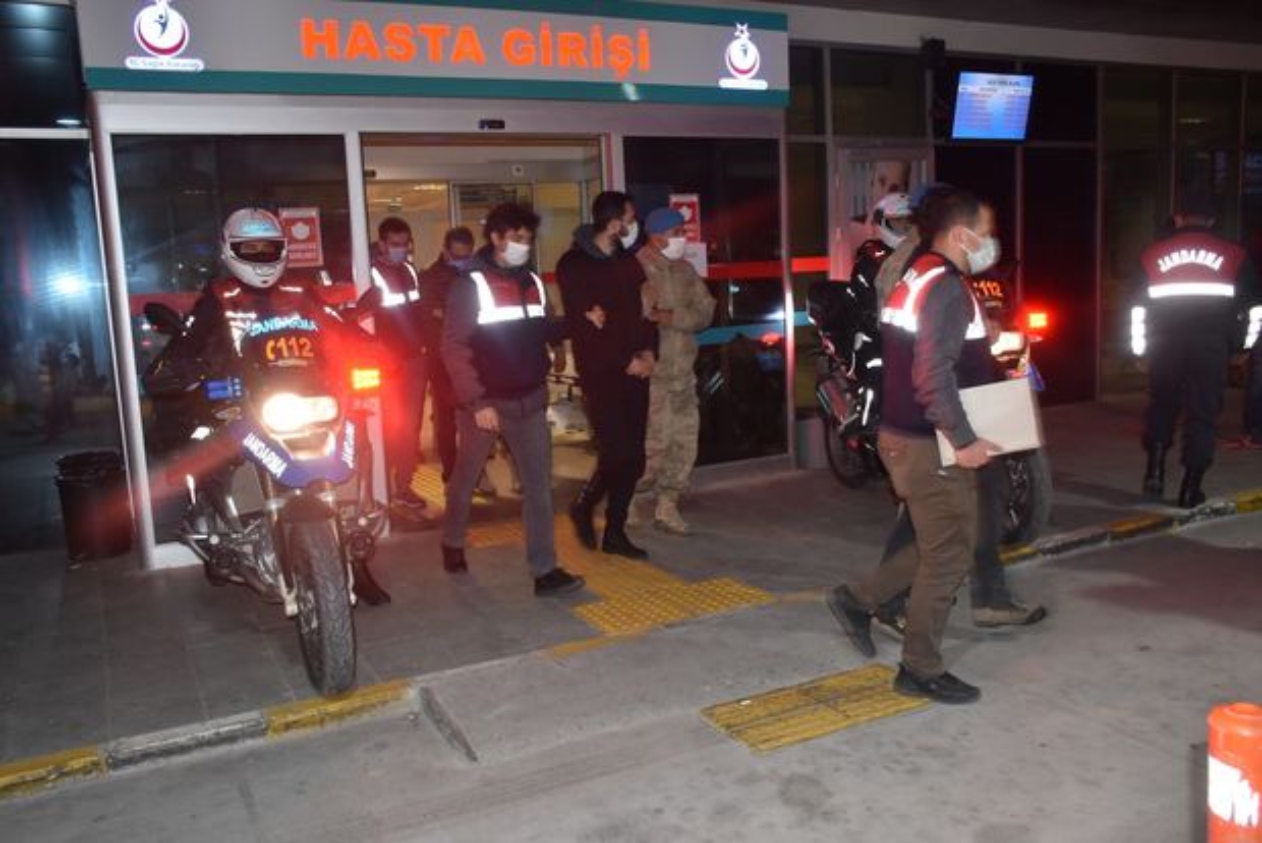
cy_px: 422
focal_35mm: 33
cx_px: 631
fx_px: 1157
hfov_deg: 57.2
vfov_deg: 40.0
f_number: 5.6
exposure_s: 1/60
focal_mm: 22
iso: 1250
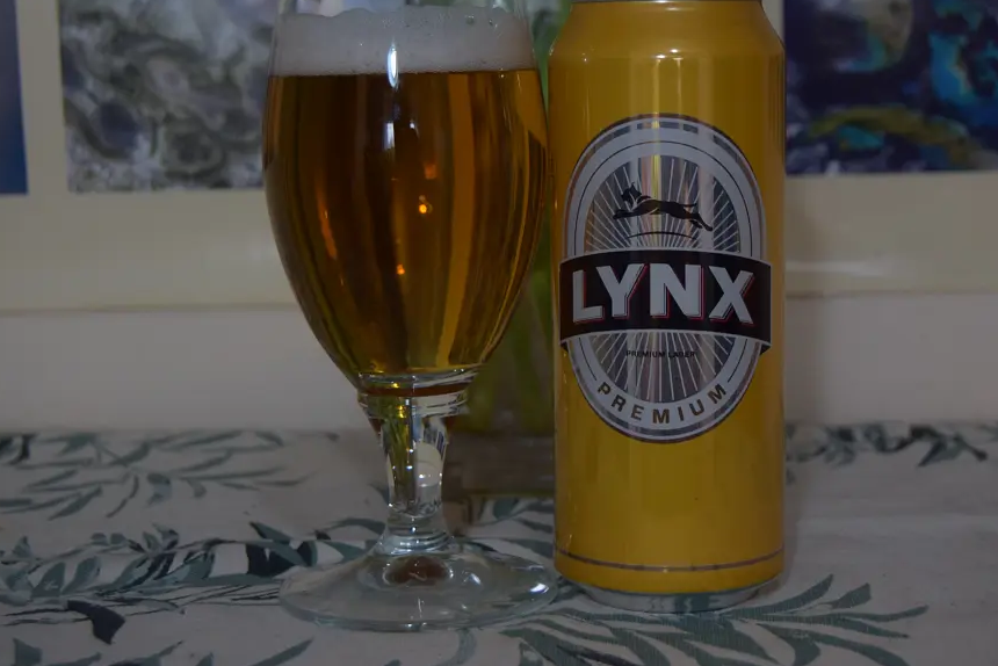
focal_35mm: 75
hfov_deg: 27.0
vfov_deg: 18.2
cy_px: 276
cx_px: 526
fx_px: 2080
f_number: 5
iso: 450
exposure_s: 1/60
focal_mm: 42
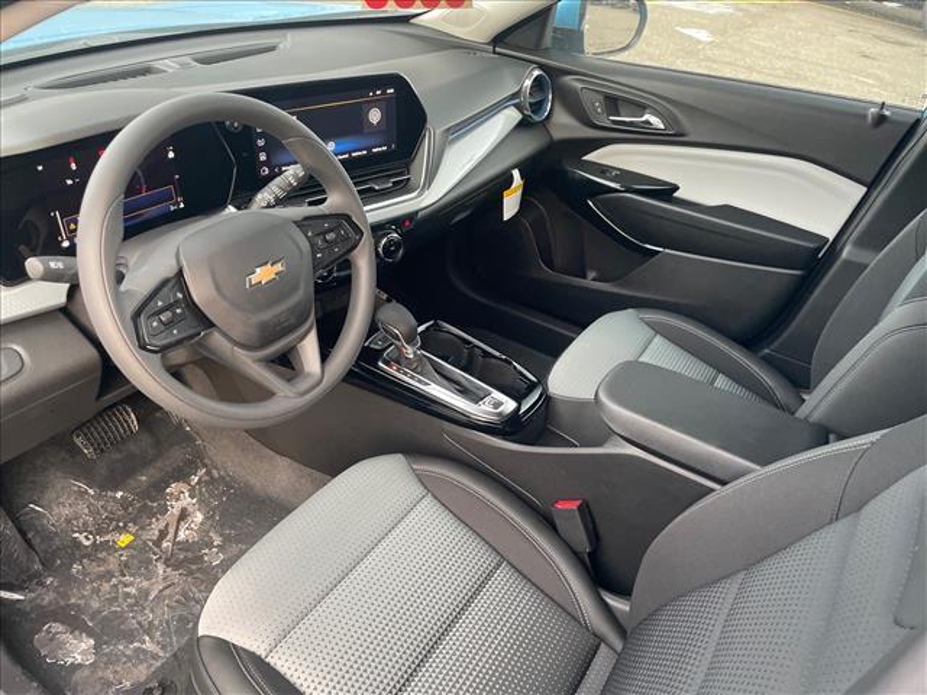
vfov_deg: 53.1
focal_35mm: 26
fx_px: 696
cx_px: 464
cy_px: 348
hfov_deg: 67.3
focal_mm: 4.2
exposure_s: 1/60
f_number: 1.6
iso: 320
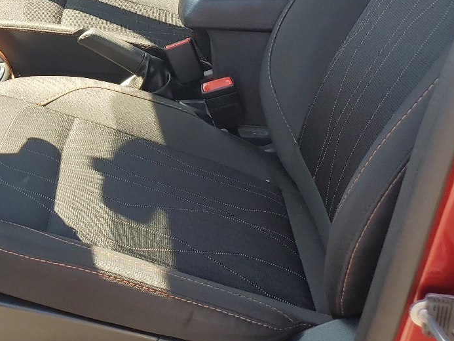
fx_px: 787
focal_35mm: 60
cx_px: -1
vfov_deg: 24.0
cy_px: 61
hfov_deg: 30.0
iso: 50
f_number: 1.5
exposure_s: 1/286
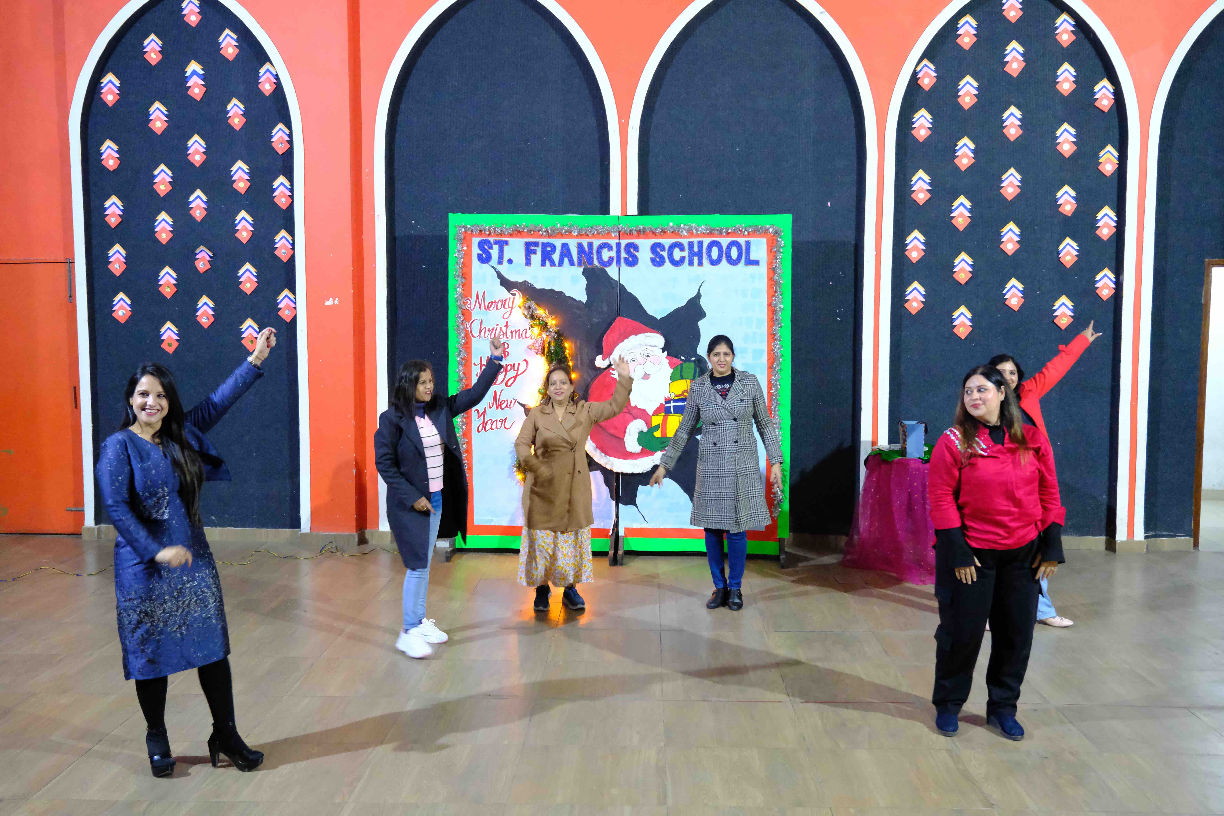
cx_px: 612
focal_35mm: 33
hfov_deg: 57.2
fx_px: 1122
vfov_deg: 40.0
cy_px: 408
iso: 8000
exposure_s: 1/60
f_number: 4
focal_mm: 22.3
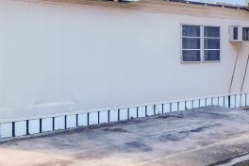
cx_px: 147
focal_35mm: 58
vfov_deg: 23.0
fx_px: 401
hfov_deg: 34.4
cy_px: 31
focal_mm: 4
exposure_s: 1/125
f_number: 3
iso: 125
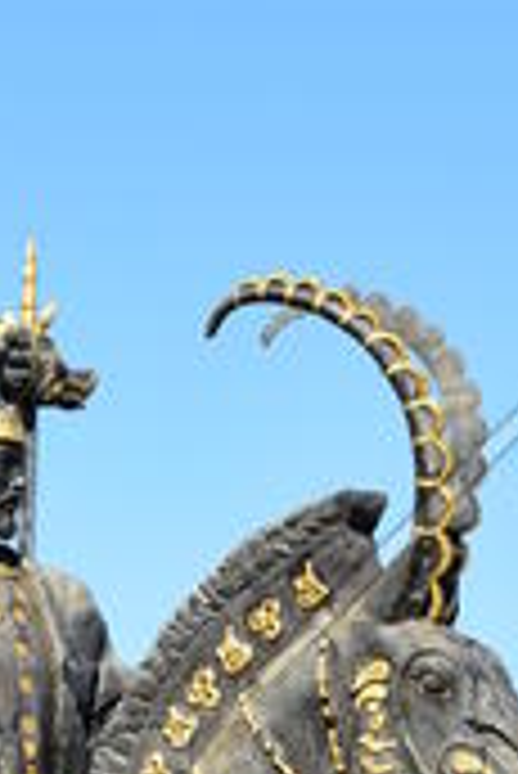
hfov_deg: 6.0
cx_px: 20
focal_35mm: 228
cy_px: 918
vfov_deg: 8.9
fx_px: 4904
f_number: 9
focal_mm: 45
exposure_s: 1/125
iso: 100
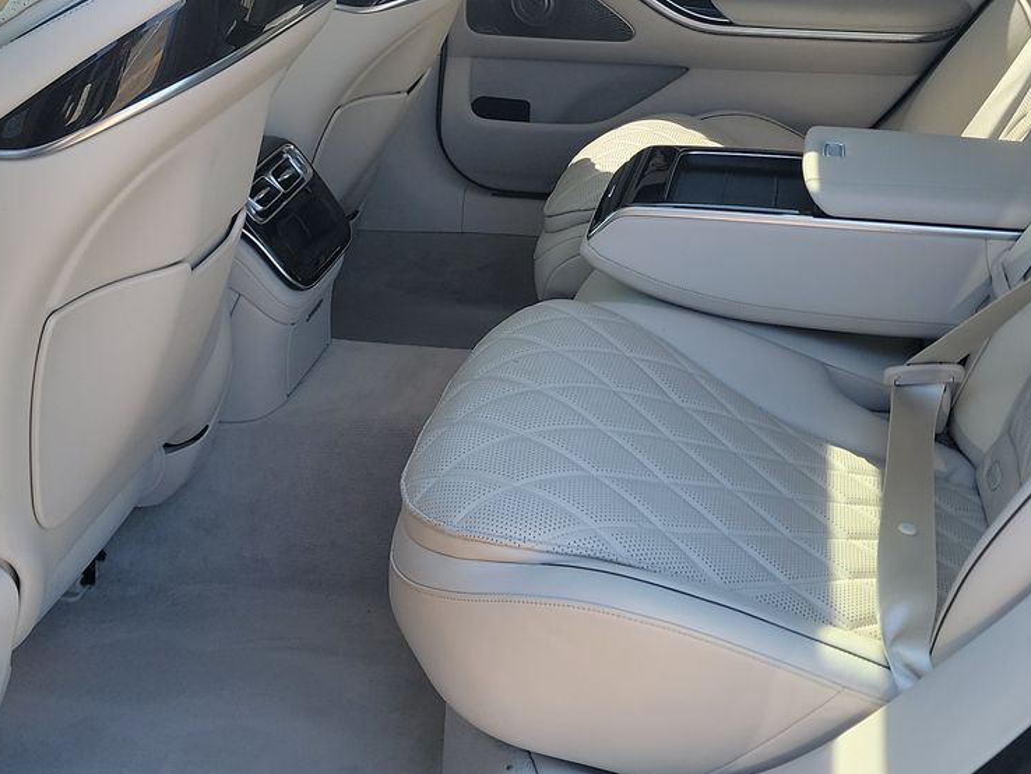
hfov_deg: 36.7
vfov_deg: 28.0
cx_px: 590
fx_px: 1549
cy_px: 324
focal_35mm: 52
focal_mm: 6.7
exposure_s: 1/147
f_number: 1.8
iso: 50
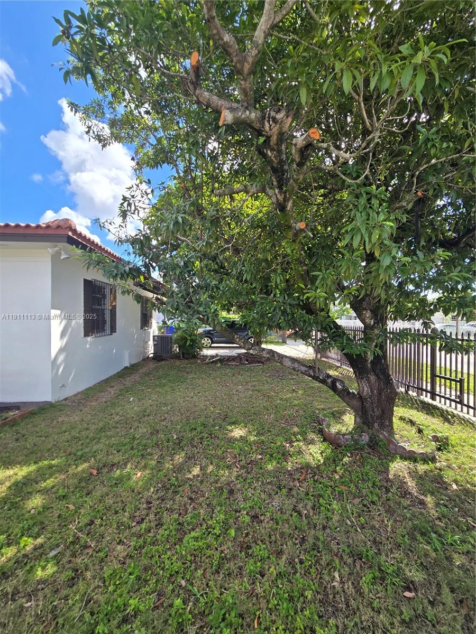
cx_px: 238
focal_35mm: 13
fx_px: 238
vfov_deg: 106.2
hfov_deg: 89.9
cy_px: 317
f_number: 2.2
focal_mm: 2.2
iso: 50
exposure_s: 1/1022
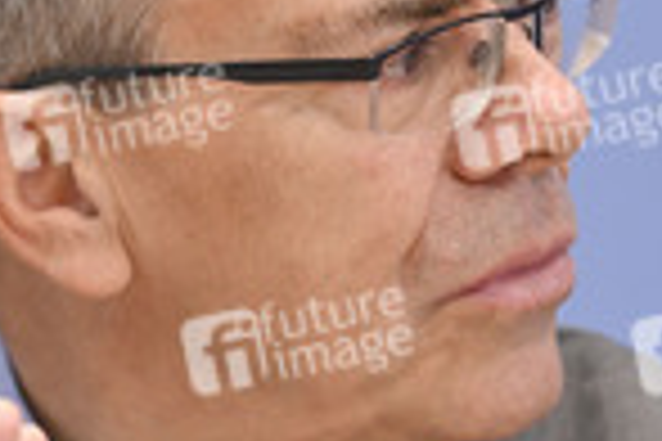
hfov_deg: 4.2
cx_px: 178
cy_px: 230
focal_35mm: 491
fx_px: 9028
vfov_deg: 2.8
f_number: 5
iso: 2500
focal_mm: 160
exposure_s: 1/500
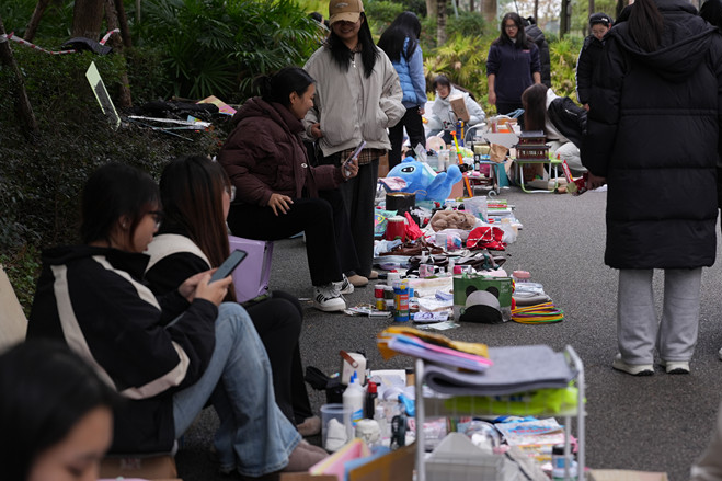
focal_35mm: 85
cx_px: 412
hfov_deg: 23.9
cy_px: 194
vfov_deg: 16.1
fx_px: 1704
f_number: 4
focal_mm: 70
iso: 320
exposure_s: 1/200
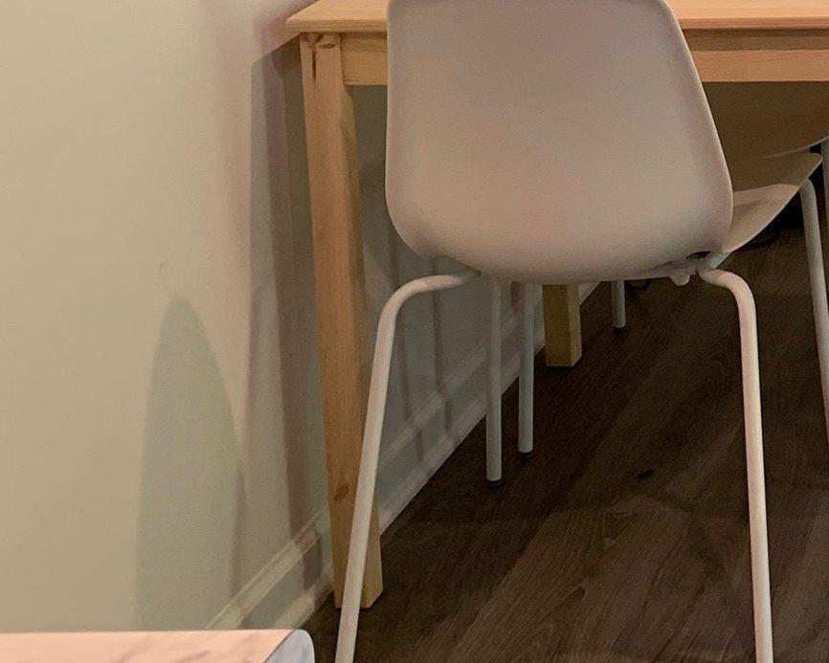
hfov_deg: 18.1
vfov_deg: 15.9
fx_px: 2208
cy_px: -291
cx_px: 1363
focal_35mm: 90
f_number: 1.8
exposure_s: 1/60
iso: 80
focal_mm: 4.25
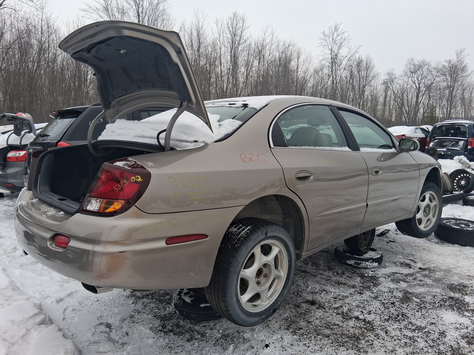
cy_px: 178
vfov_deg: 53.1
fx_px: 356
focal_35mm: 26
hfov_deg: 67.3
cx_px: 237
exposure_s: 1/100
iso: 25
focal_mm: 3.98
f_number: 1.8
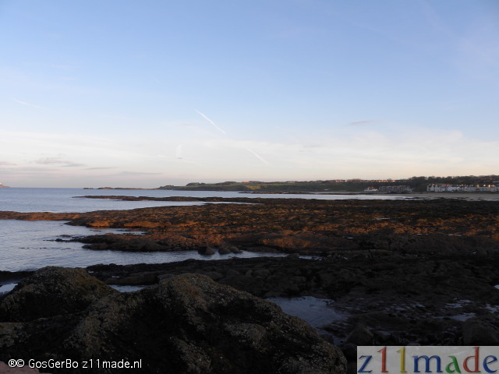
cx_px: 250
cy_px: 187
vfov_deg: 48.2
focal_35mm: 29
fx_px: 418
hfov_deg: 61.7
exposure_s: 1/145
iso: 64
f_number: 4
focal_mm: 5.2
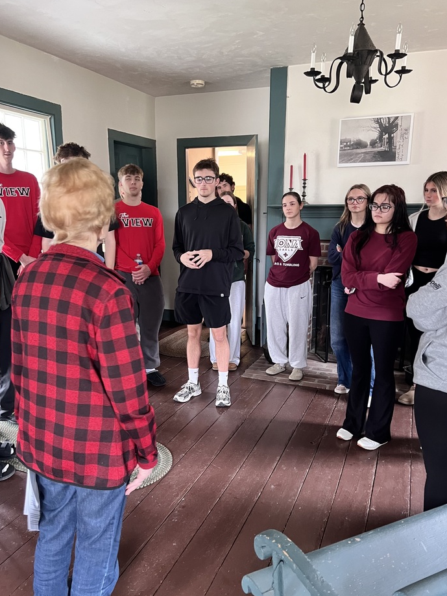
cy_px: 325
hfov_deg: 48.2
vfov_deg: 61.5
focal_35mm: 29
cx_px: 214
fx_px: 499
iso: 250
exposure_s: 1/60
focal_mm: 5.7
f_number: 1.5
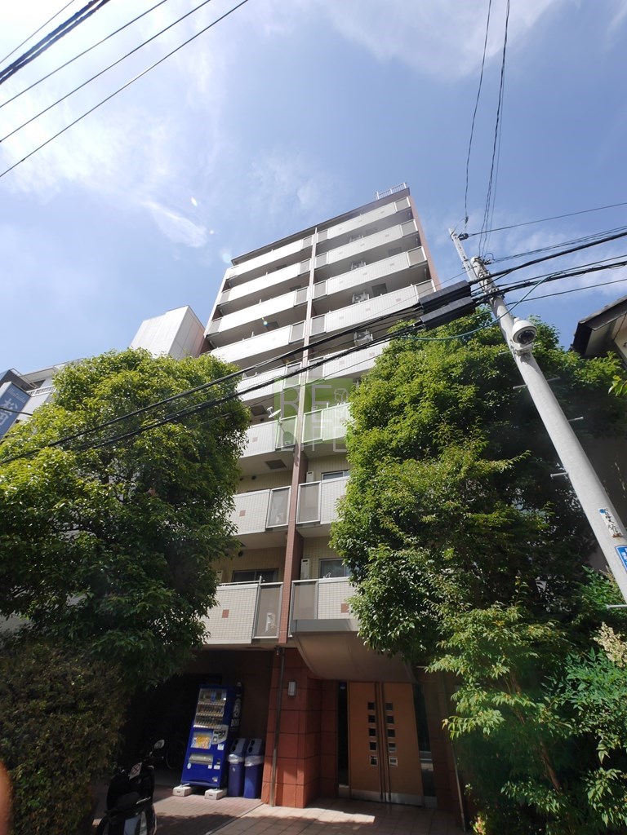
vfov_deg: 102.1
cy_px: 418
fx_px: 338
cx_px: 314
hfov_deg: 85.7
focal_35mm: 14
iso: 160
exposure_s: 1/400
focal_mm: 7
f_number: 7.1
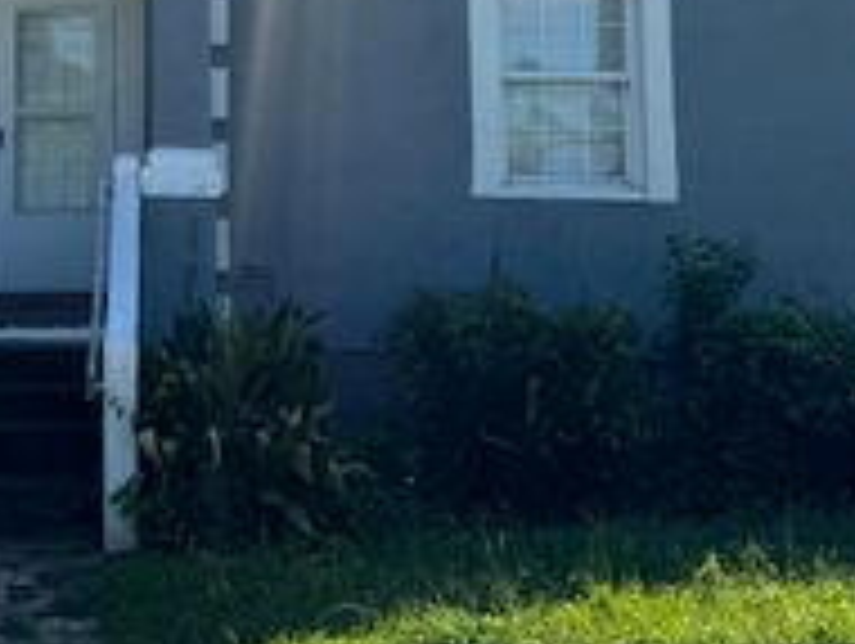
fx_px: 1558
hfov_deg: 29.5
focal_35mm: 63
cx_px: 99
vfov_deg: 22.4
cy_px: -16
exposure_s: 1/4049
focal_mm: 6.76
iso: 80
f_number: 1.78
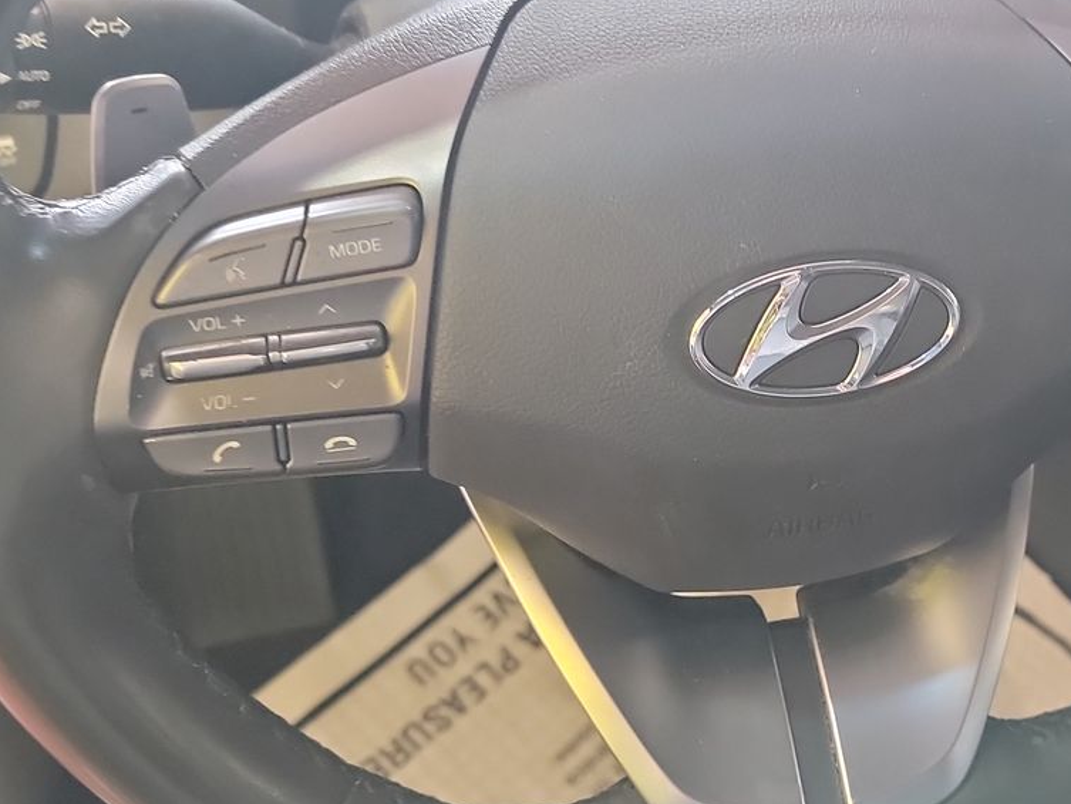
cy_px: 366
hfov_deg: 35.8
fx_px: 1578
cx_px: 909
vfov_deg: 28.6
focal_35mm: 51
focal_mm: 6.7
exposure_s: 1/59
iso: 903
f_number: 1.8
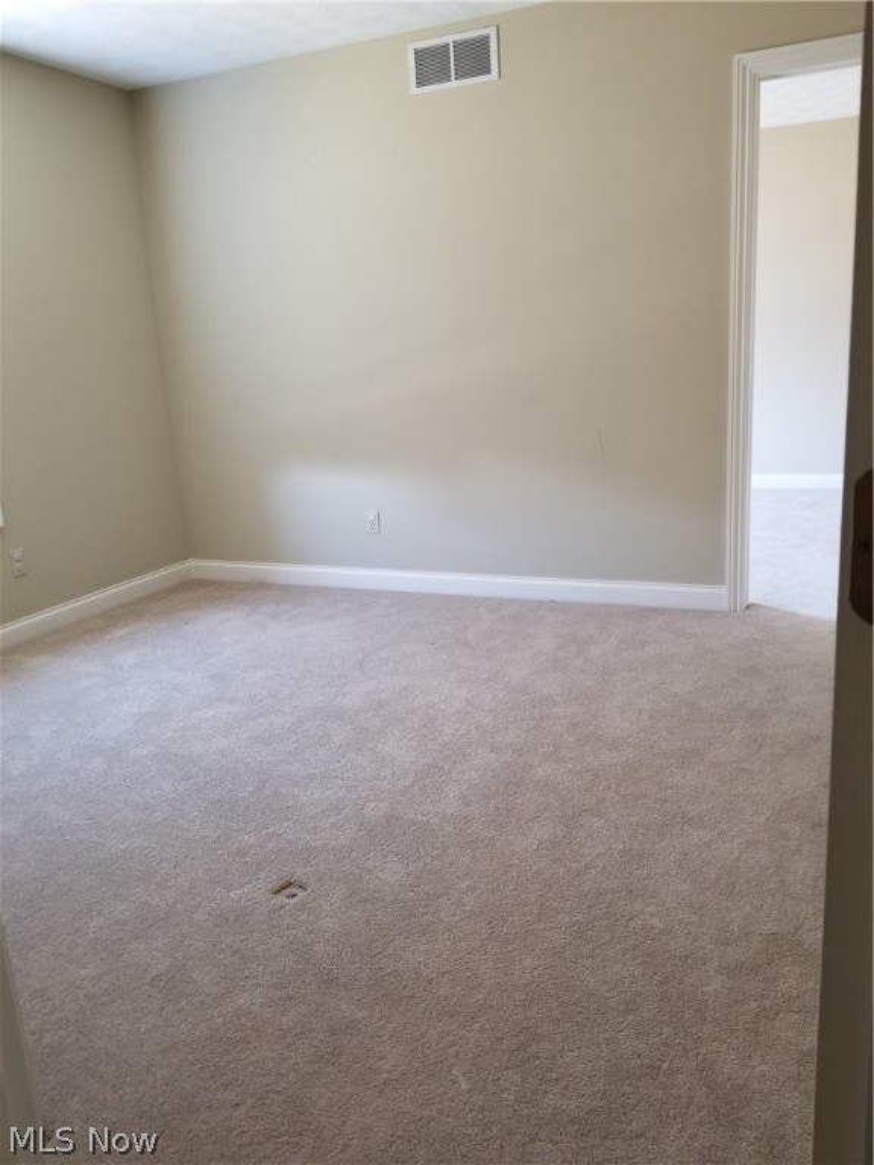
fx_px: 875
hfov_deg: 53.1
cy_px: 582
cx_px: 437
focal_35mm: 26
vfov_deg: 67.3
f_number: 1.7
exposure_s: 1/17
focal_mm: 4.25
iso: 250
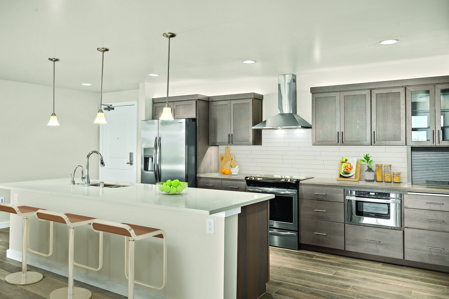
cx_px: 224
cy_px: 150
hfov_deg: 65.5
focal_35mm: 28
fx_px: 349
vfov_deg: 46.4
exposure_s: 1/8
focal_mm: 28
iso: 320
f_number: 9
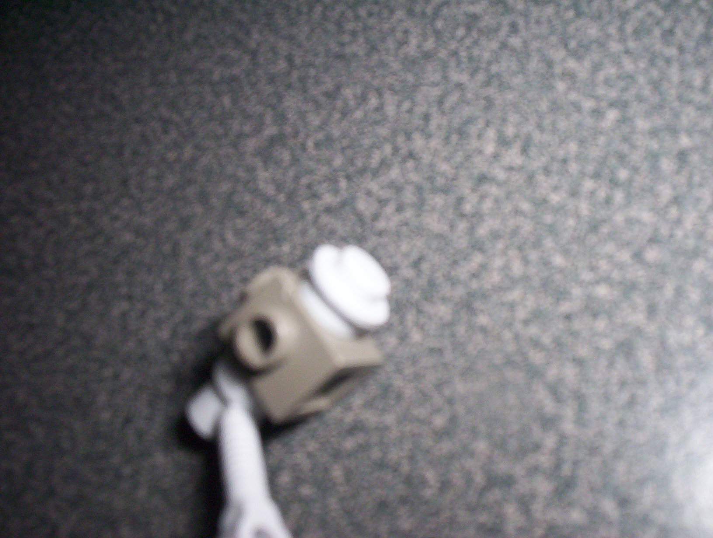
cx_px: 356
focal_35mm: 38
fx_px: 785
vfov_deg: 37.9
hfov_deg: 48.9
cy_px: 269
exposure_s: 1/60
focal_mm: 4.99
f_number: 4.5
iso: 140
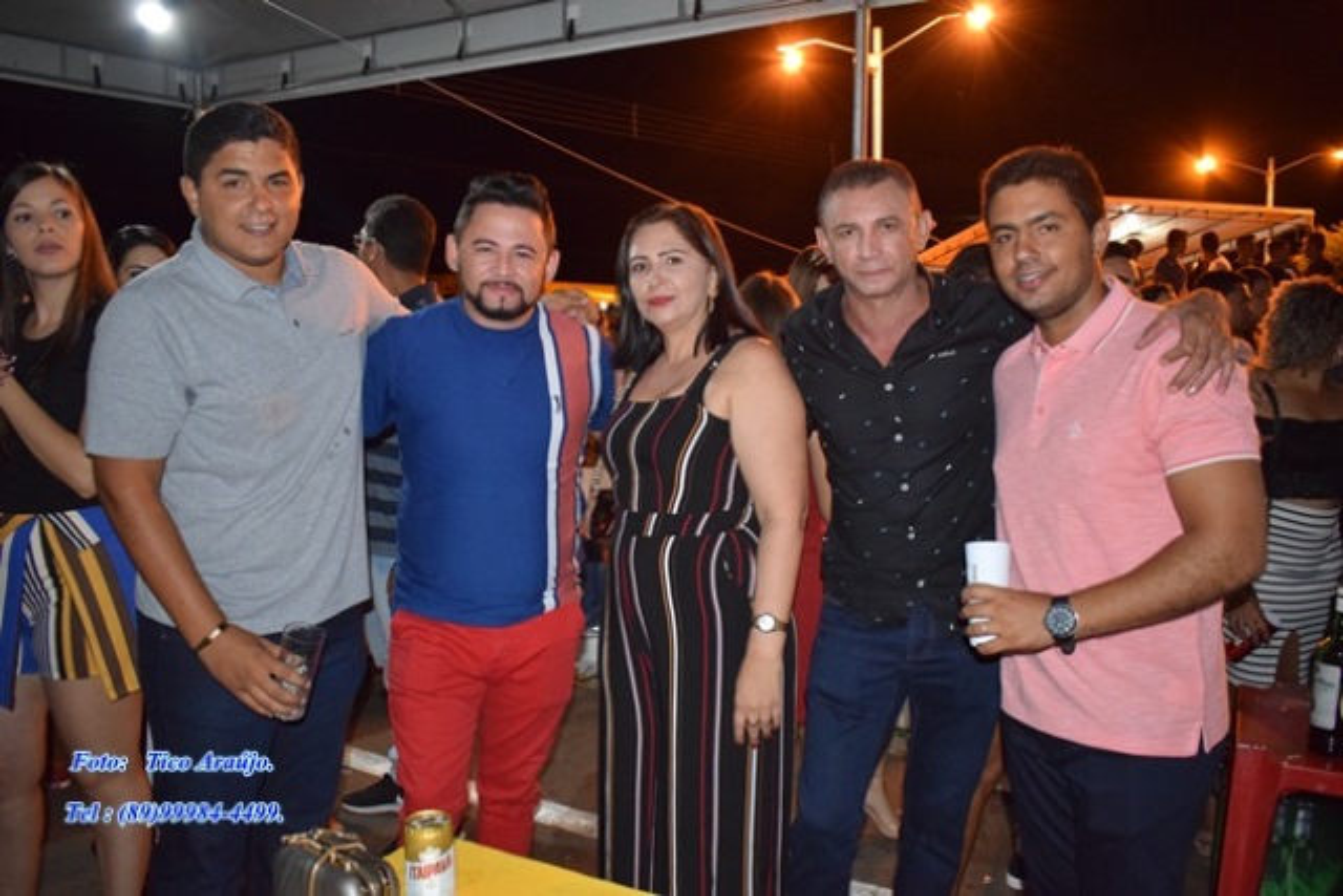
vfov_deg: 43.6
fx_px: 1119
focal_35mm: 30
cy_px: 448
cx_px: 672
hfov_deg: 61.9
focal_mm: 20
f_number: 3.5
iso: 3200
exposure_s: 1/60
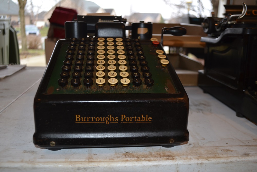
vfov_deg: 43.6
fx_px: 214
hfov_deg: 61.9
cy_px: 86
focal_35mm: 30
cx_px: 128
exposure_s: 1/60
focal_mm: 20
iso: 400
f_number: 3.8
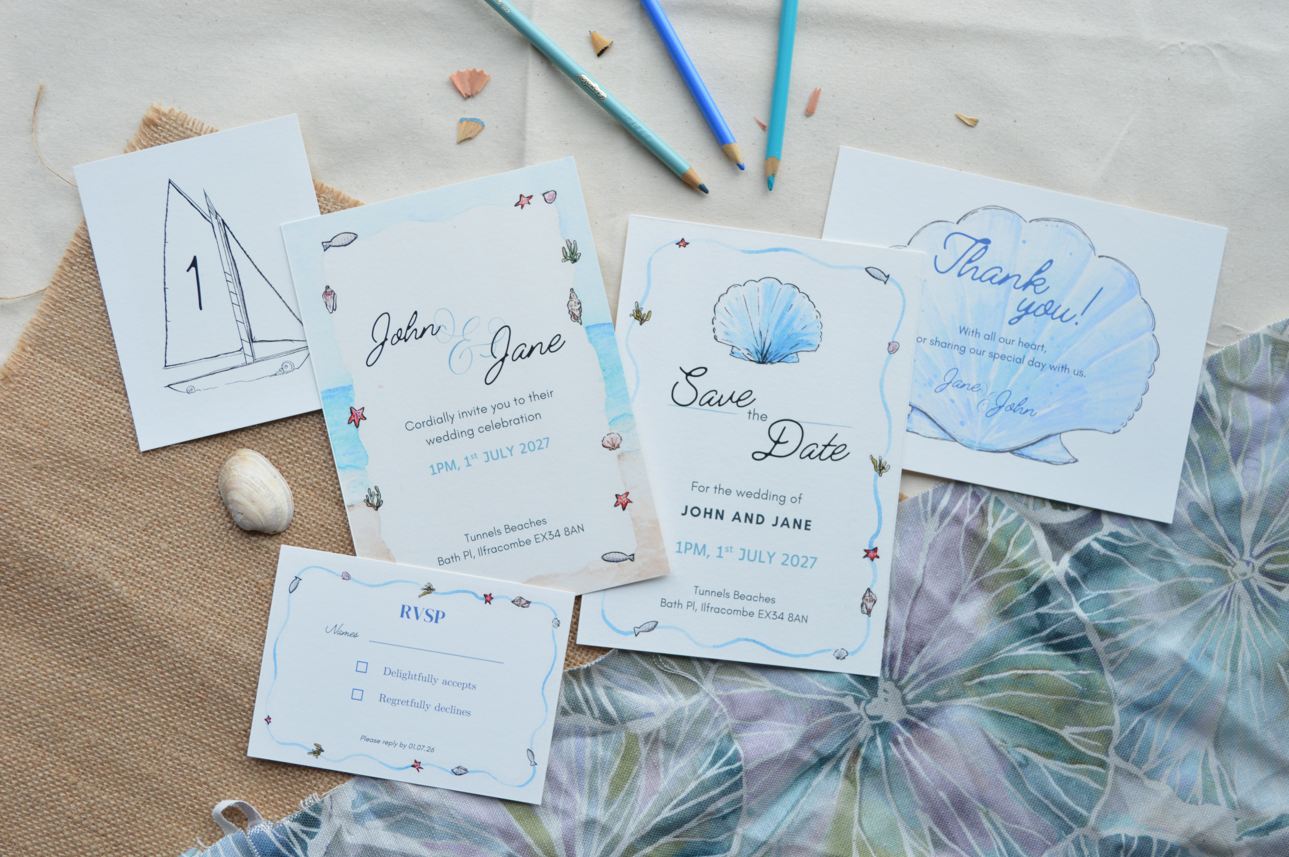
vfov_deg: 33.0
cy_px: 428
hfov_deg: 48.0
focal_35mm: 40
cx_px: 644
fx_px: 1449
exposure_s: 1/125
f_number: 5.6
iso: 250
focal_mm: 27
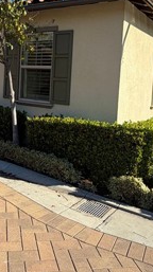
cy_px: 94
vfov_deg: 52.0
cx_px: 45
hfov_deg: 30.7
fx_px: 275
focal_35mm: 38
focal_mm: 2.22
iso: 32
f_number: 2.2
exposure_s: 1/770
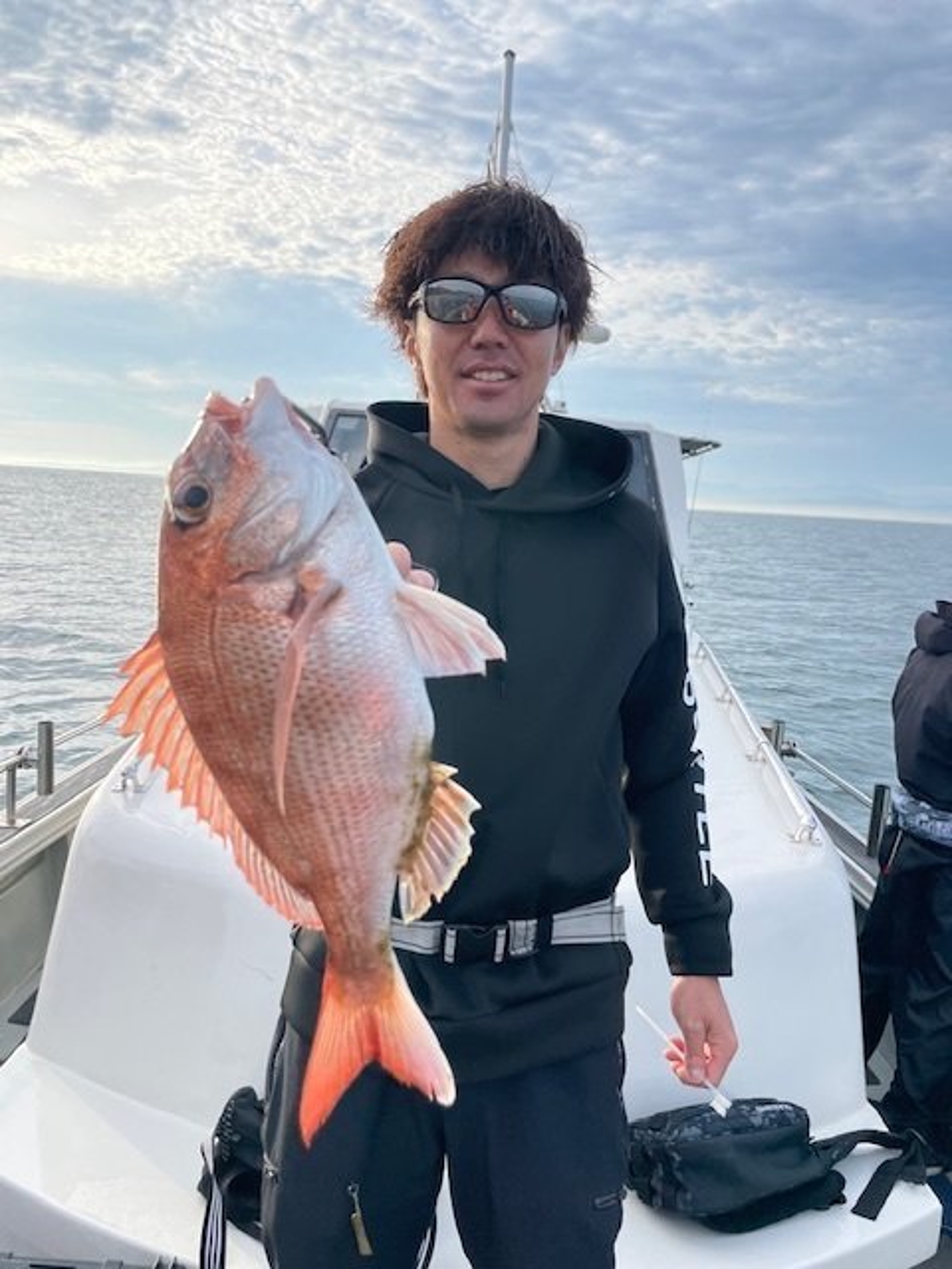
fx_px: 953
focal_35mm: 26
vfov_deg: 67.3
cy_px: 634
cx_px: 476
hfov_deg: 53.1
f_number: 1.6
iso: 32
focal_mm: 4.2
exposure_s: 1/1642
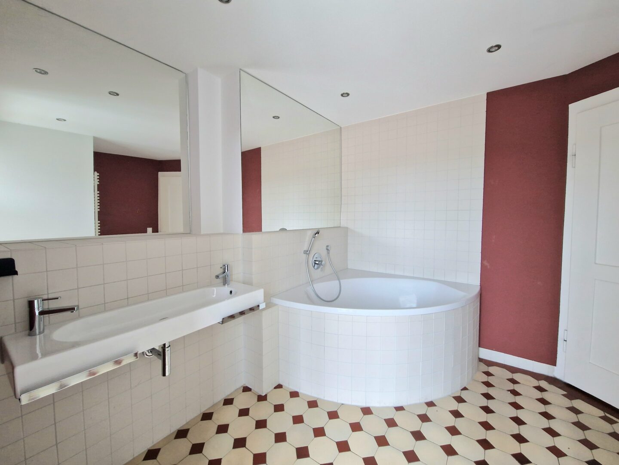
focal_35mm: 13
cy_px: 232
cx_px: 310
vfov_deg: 89.9
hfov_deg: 106.2
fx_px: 232
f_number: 2.2
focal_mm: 2.2
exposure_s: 1/50
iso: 320
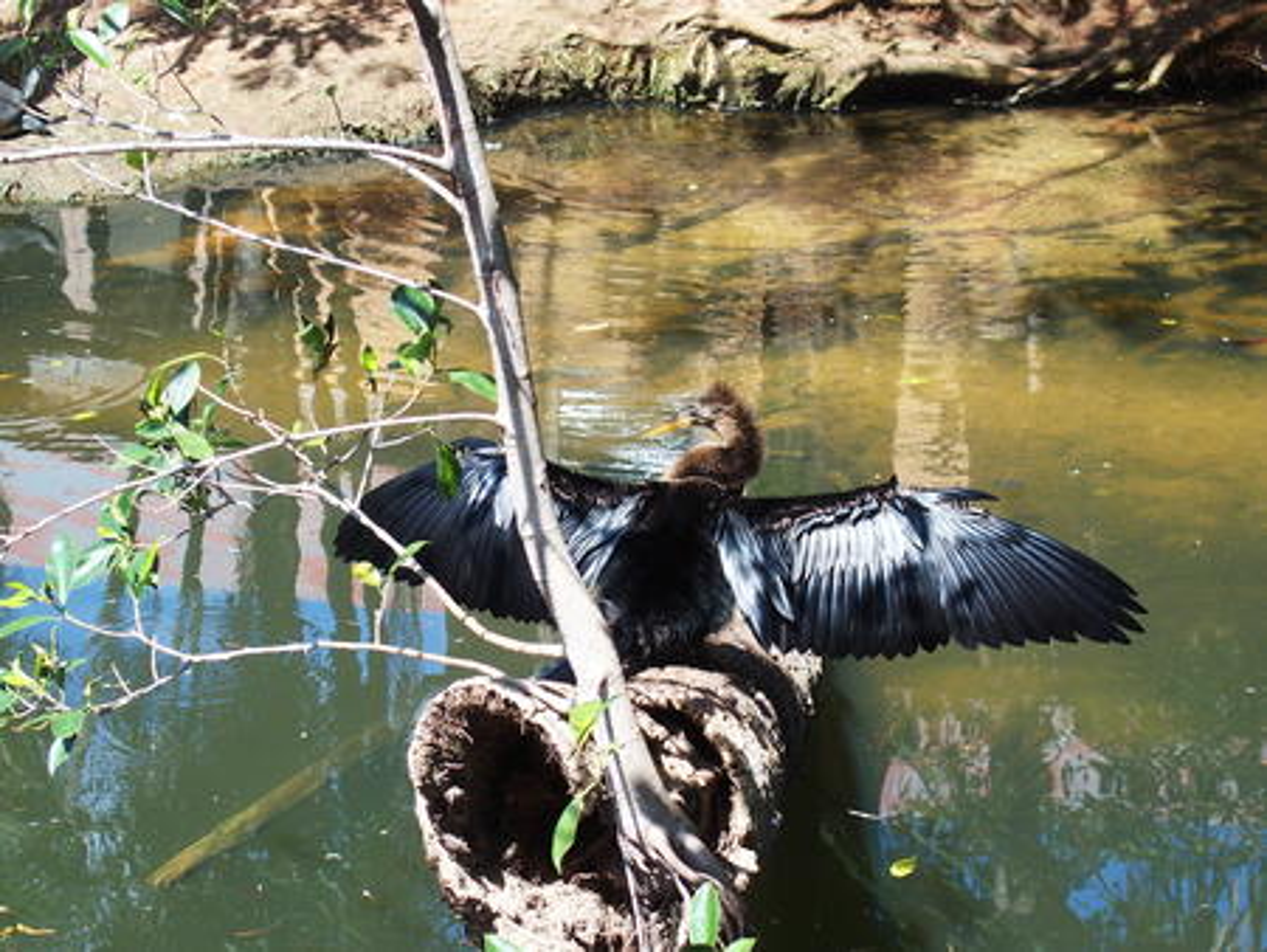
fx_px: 2783
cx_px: 634
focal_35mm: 76
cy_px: 476
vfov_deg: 19.4
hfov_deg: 25.6
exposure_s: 1/320
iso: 100
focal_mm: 16.1
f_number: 3.5
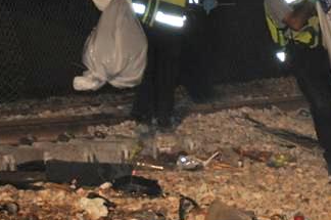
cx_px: 426
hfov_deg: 5.8
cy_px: 187
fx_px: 3264
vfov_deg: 3.9
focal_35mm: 356
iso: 800
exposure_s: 1/60
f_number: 5
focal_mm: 75
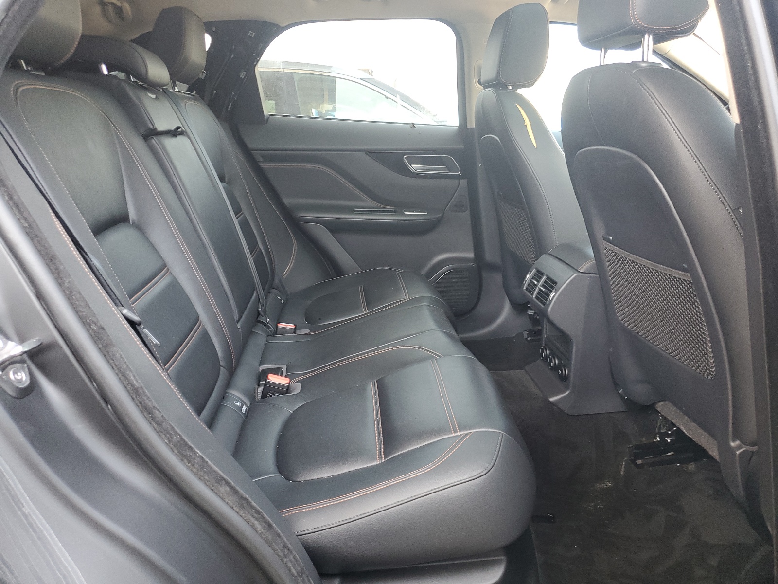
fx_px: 584
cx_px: 389
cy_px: 292
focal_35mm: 26
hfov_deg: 67.3
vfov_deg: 53.1
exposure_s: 1/60.2
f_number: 1.5
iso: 105
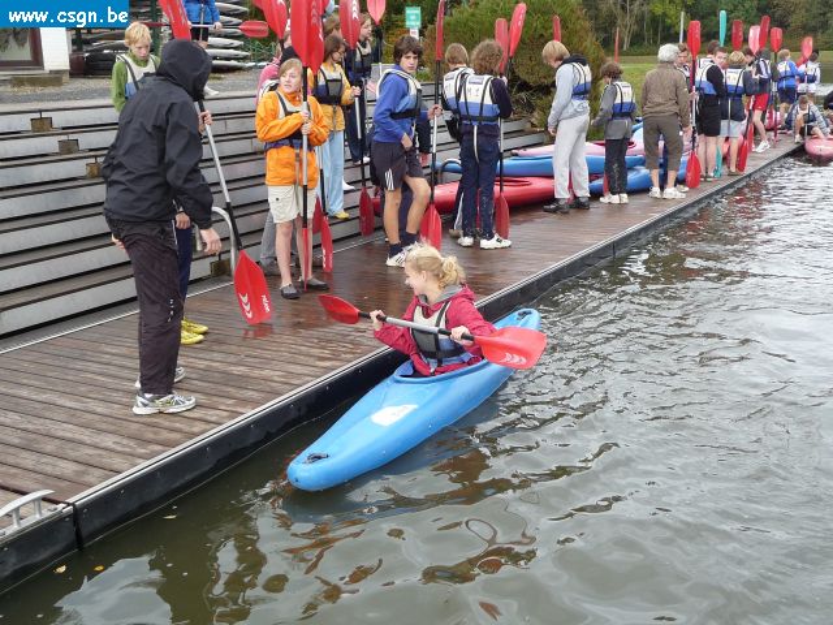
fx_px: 987
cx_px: 416
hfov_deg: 45.8
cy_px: 312
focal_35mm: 41
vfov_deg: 35.1
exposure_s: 1/160
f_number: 3.4
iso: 100
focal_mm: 5
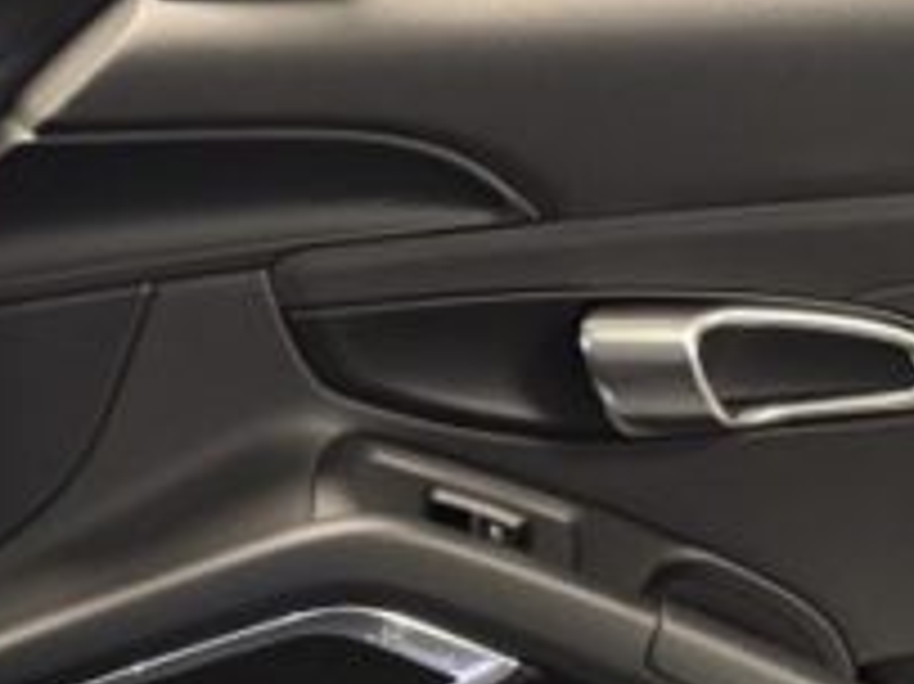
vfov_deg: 9.0
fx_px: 3747
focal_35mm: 142
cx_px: -1418
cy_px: 1827
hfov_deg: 11.2
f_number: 1.78
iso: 400
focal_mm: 6.76
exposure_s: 1/50
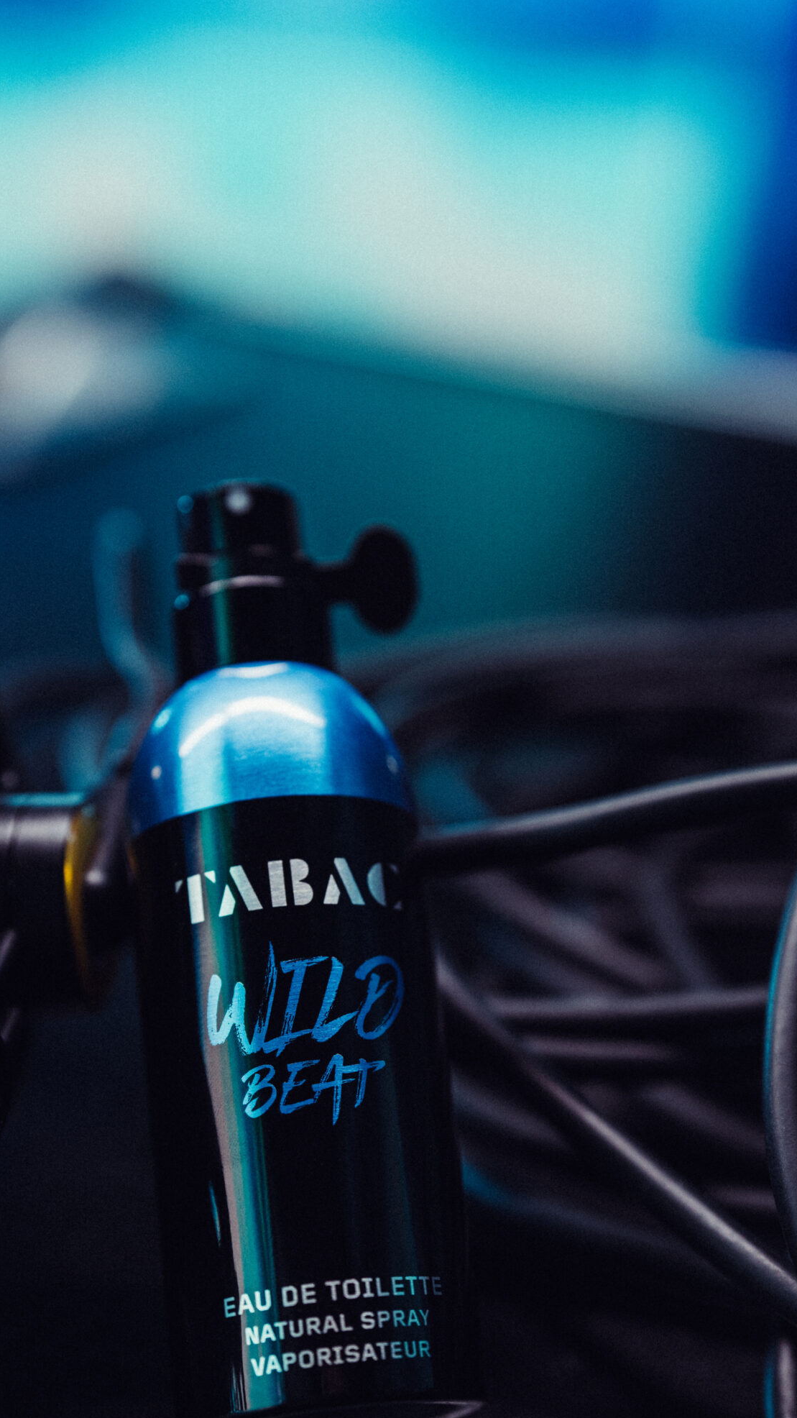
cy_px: 874
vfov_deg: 30.9
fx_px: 2555
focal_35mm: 68
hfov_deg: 17.7
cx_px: 439
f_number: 2.2
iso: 400
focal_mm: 50
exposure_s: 1/200
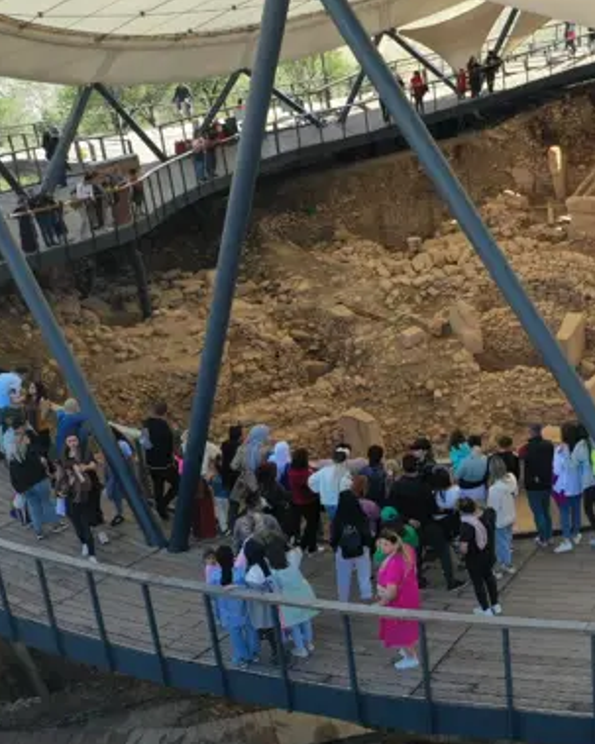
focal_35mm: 61
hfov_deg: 23.3
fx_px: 1343
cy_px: 453
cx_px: 670
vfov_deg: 30.9
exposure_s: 1/200
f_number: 5
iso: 100
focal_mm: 10.26
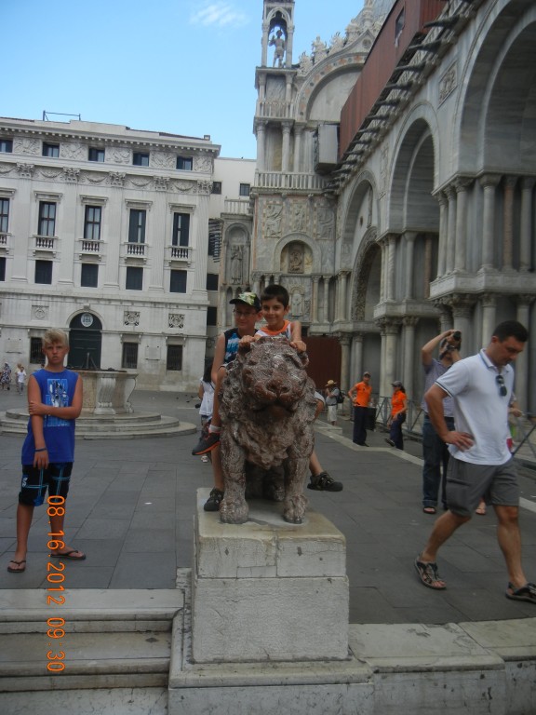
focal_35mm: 30
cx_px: 268
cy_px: 358
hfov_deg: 46.8
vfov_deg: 60.0
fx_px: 619
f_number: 3.5
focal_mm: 5.4
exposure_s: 1/445
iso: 160
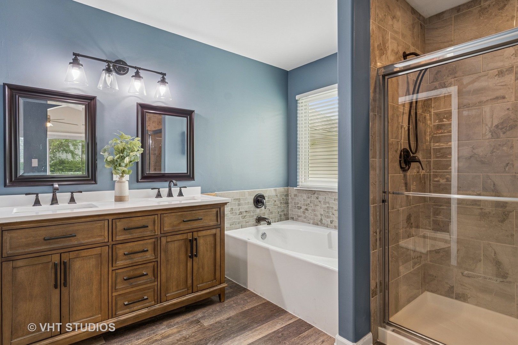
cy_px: 172
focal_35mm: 18
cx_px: 259
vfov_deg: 67.4
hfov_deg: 90.0
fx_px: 259
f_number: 8
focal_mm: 12
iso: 200
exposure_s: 1/4
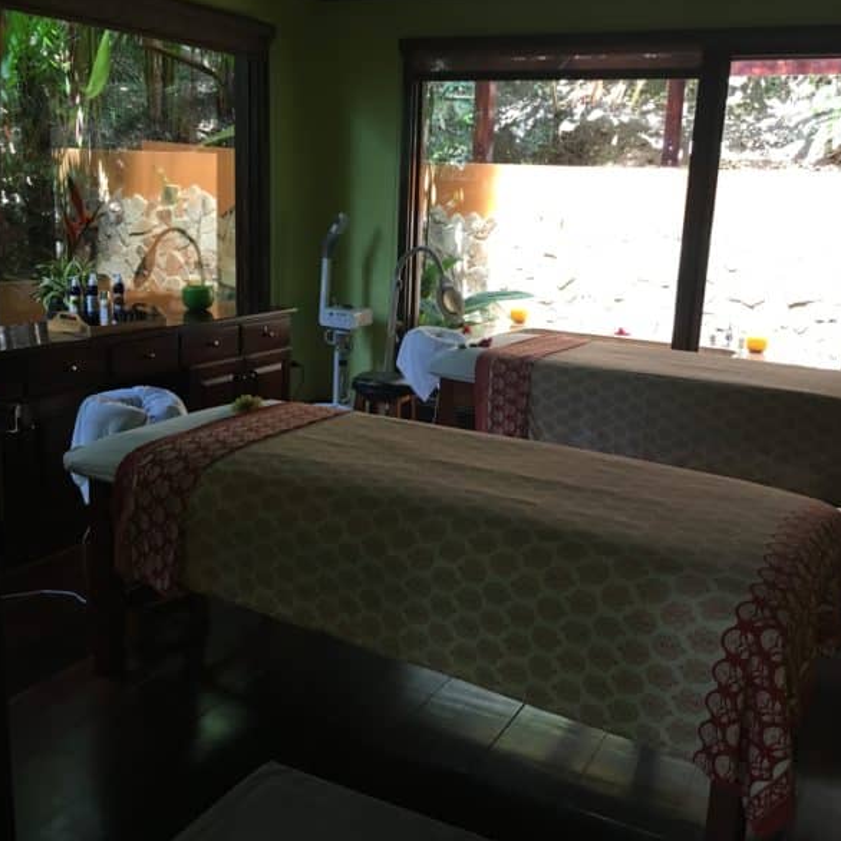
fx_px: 962
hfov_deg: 47.2
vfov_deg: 47.2
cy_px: 423
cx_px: 442
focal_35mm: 35
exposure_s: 1/30
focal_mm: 4.15
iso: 100
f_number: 2.2
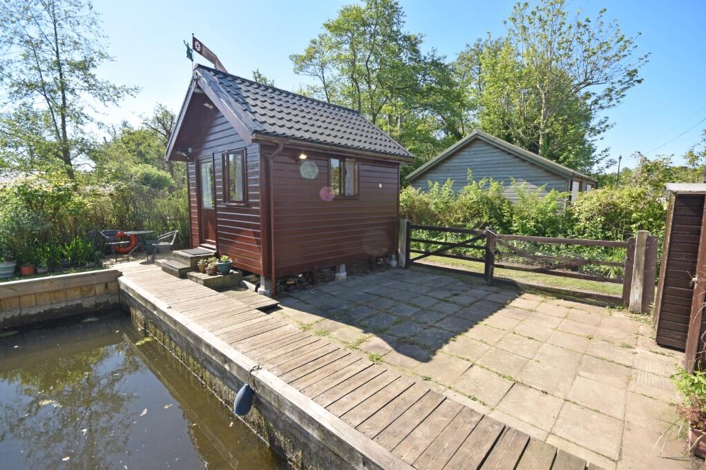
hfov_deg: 100.4
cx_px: 353
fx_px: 294
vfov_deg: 77.3
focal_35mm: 15
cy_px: 235
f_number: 8
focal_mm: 10
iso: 220
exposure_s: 1/250
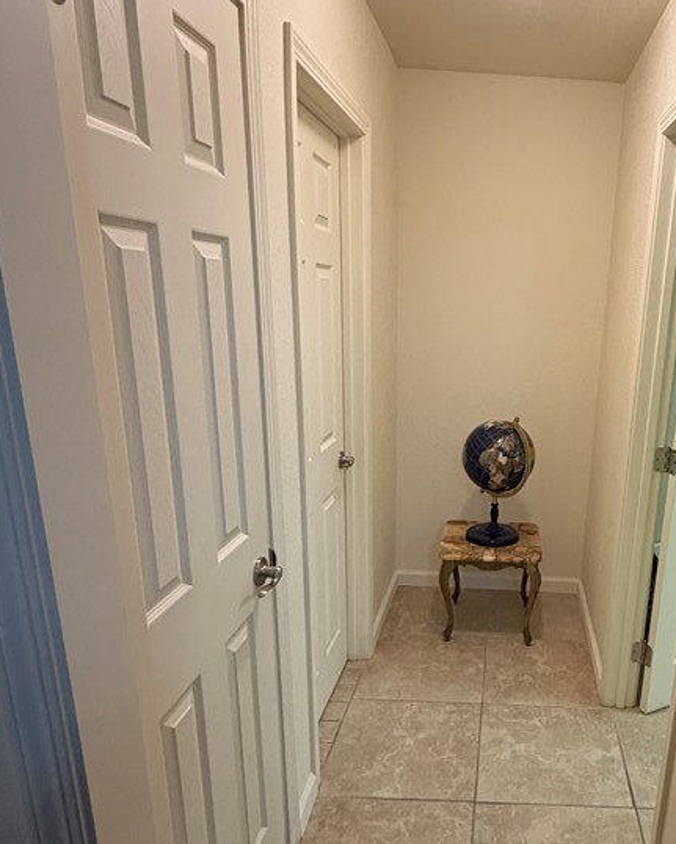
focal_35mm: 26
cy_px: 488
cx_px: 518
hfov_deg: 52.2
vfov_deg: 65.6
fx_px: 650
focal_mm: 2.22
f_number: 2.2
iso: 320
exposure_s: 1/60
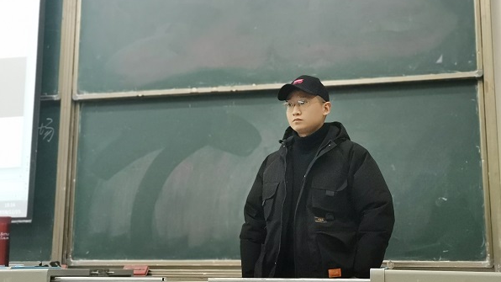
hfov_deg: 36.6
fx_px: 757
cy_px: 124
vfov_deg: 21.1
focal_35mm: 57
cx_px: 250
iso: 320
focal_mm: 4.75
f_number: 1.8
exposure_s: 1/50
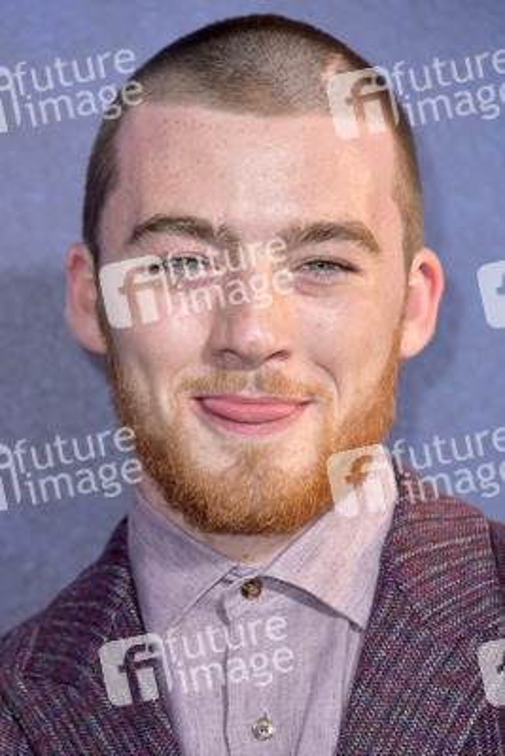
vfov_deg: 8.9
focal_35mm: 230
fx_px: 4835
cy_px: 378
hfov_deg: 6.0
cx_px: 252
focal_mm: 230
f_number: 7.1
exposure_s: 1/250
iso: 100
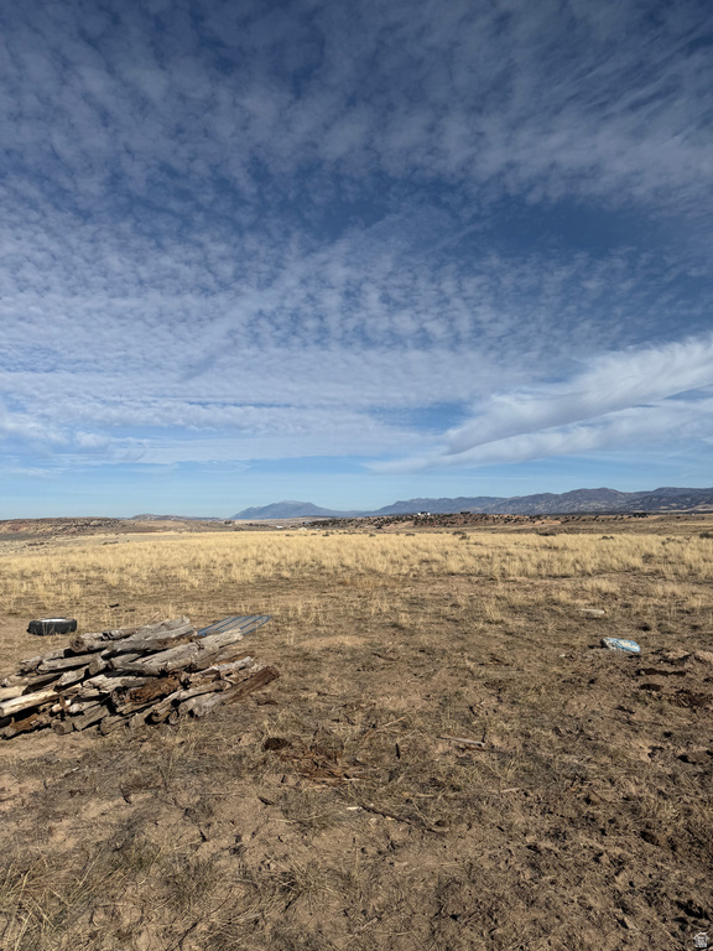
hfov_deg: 56.8
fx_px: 659
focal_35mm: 24
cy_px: 476
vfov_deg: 71.6
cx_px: 356
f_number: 1.78
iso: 80
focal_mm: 6.76
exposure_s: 1/10309
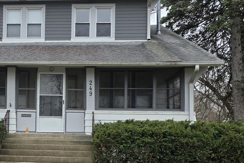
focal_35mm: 54
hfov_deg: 35.8
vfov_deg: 24.7
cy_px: 128
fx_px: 366
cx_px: 52
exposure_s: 1/347
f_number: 1.7
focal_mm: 6.3
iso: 12
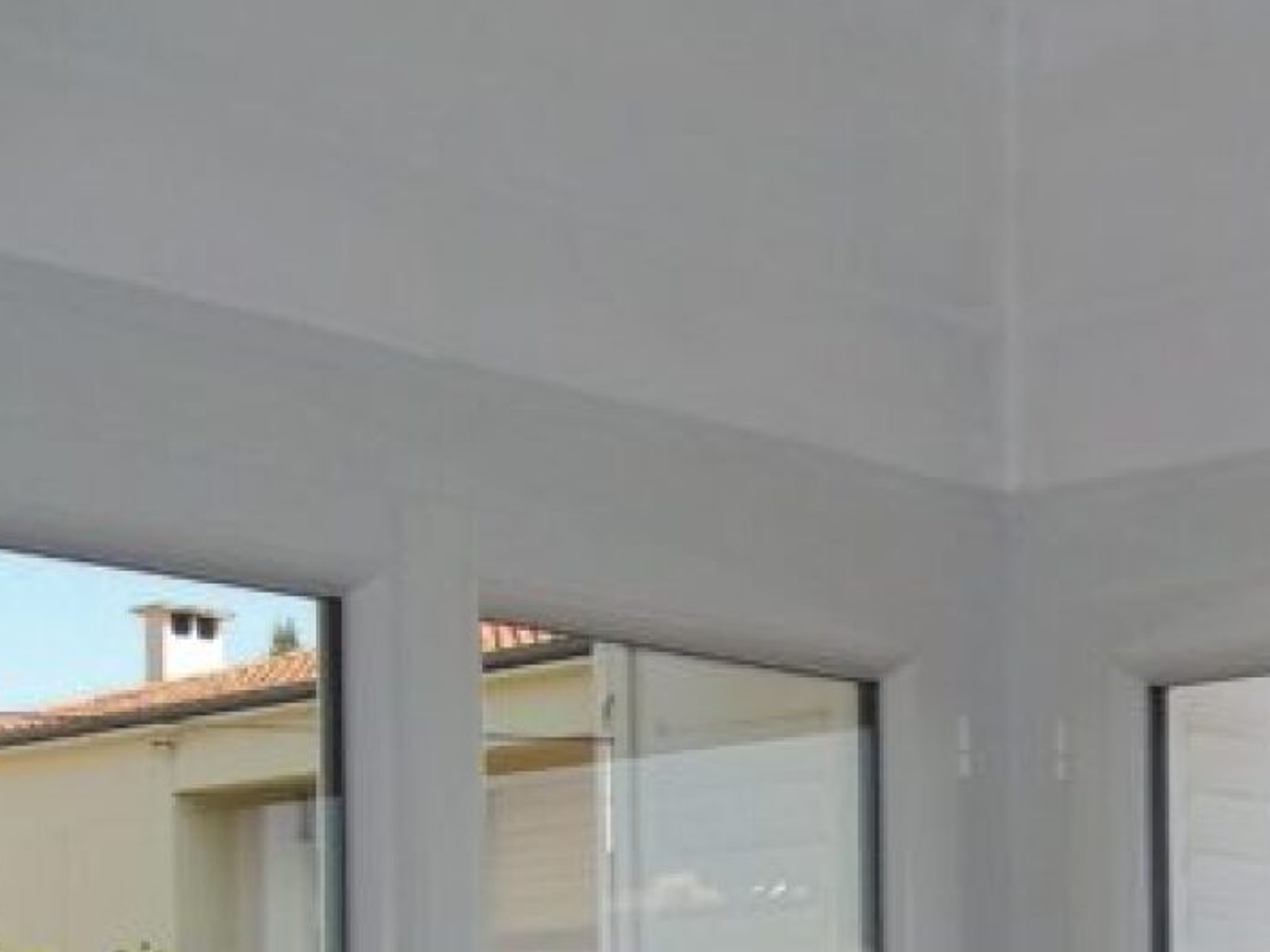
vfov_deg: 15.4
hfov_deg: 20.8
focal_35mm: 91
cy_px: 1251
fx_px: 3338
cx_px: 1261
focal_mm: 5.7
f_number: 2.9
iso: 80
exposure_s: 1/640
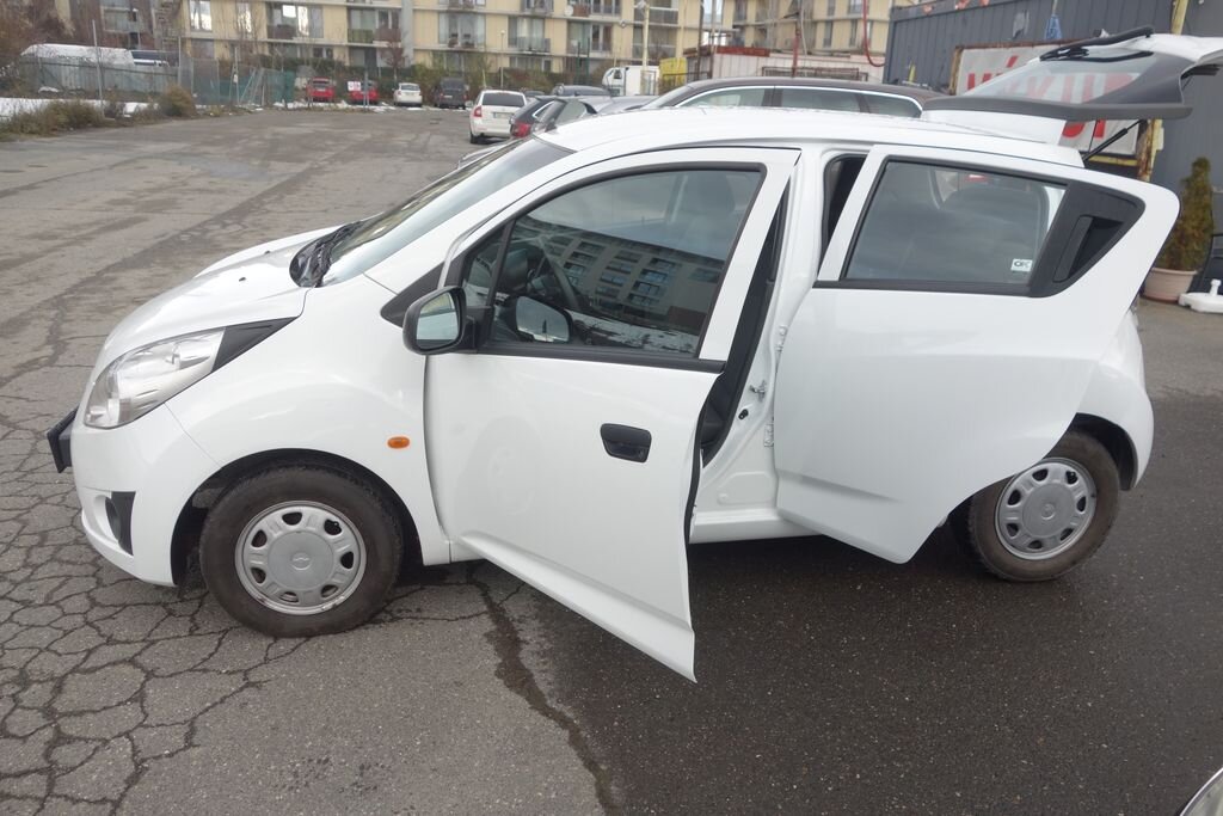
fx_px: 951
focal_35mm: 28
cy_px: 408
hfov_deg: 65.5
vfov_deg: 46.4
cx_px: 612
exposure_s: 1/100
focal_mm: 10.4
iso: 125
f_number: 3.5
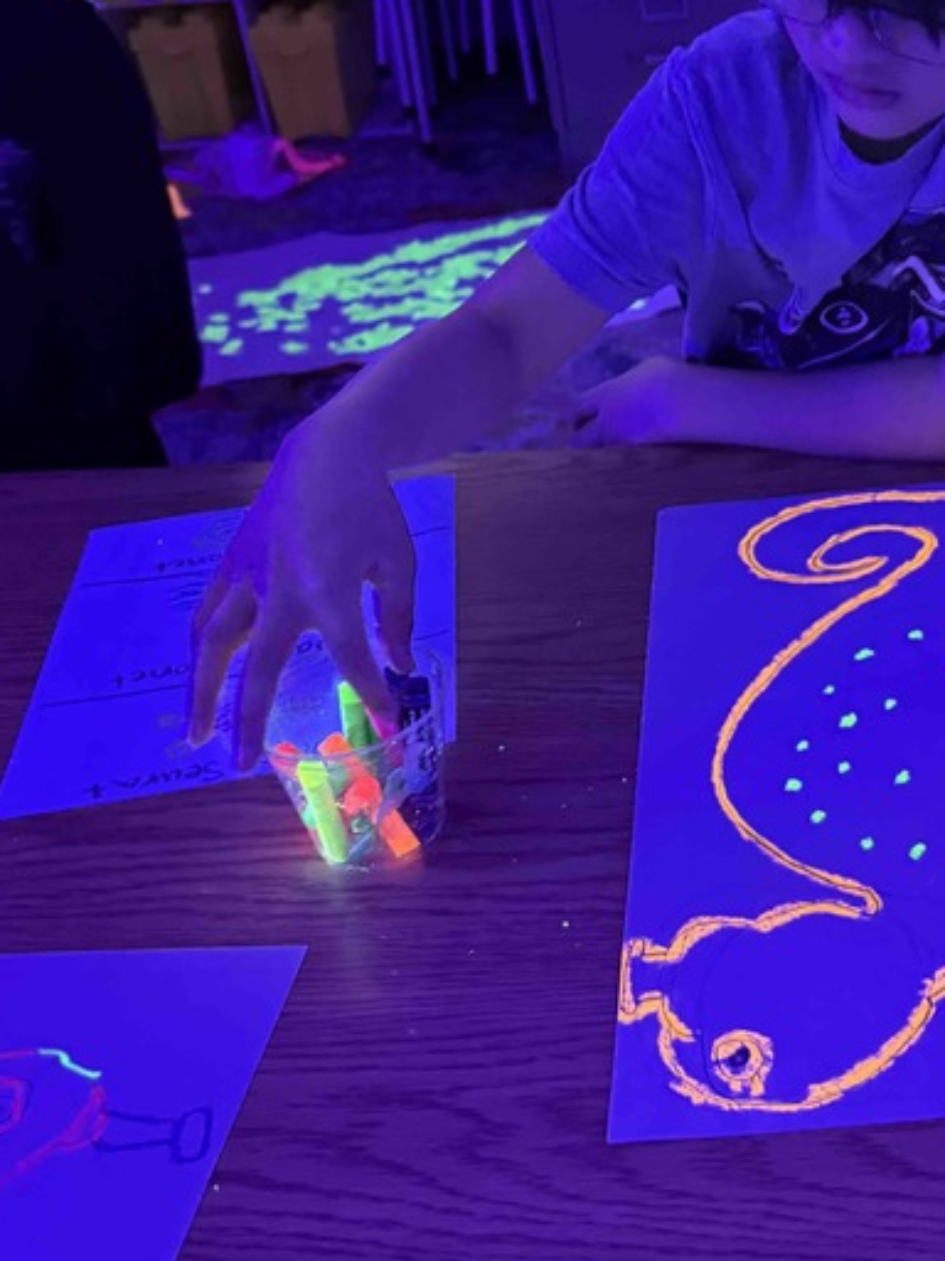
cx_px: 795
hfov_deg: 29.4
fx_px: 1747
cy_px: 488
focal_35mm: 48
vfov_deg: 39.4
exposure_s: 1/30
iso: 1000
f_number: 1.78
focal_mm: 6.76
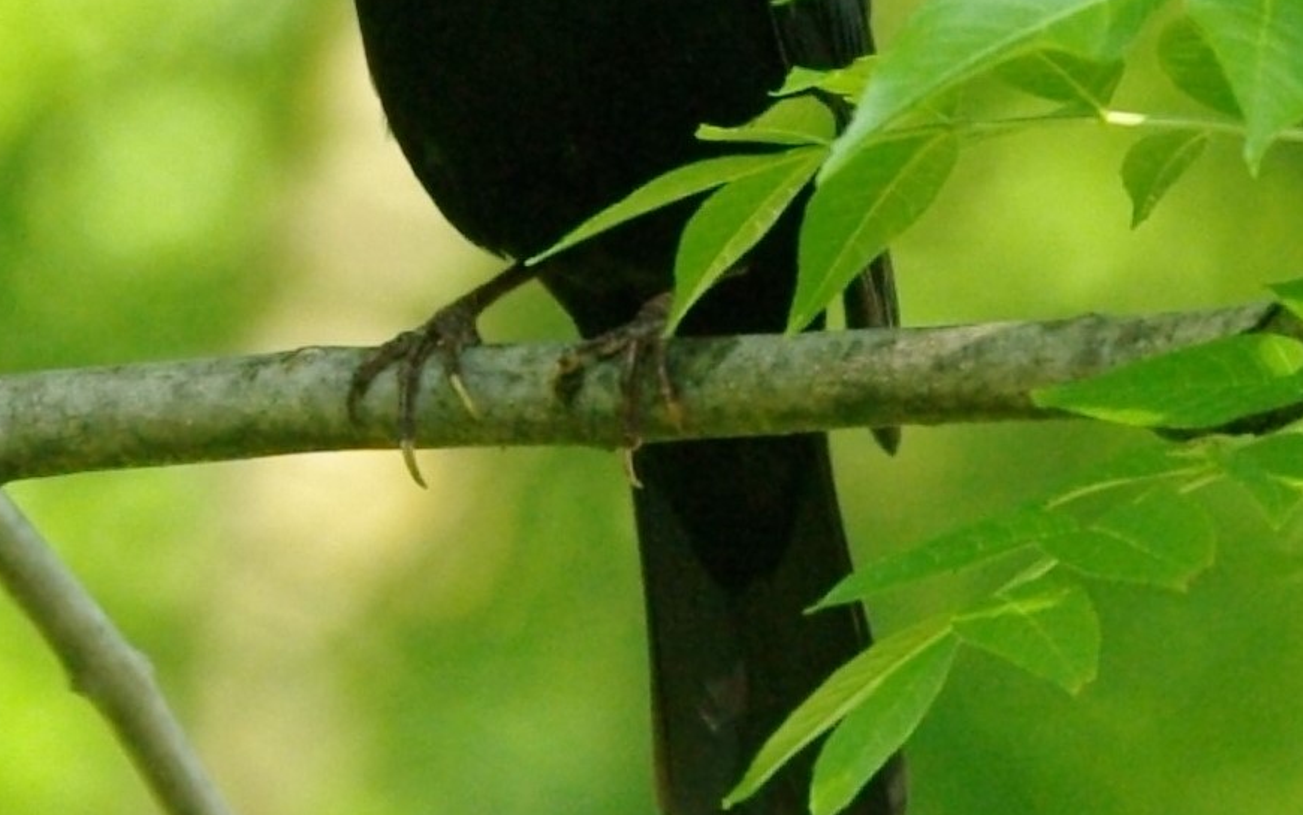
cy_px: -68
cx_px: 868
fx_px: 42769
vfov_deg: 1.1
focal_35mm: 1204
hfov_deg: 1.7
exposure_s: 1/250
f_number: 8
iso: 1600
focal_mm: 300
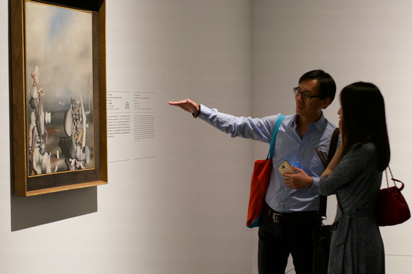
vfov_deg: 18.2
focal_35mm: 75
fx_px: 858
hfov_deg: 27.0
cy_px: 137
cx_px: 206
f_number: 2.5
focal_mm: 50
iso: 1600
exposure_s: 1/60
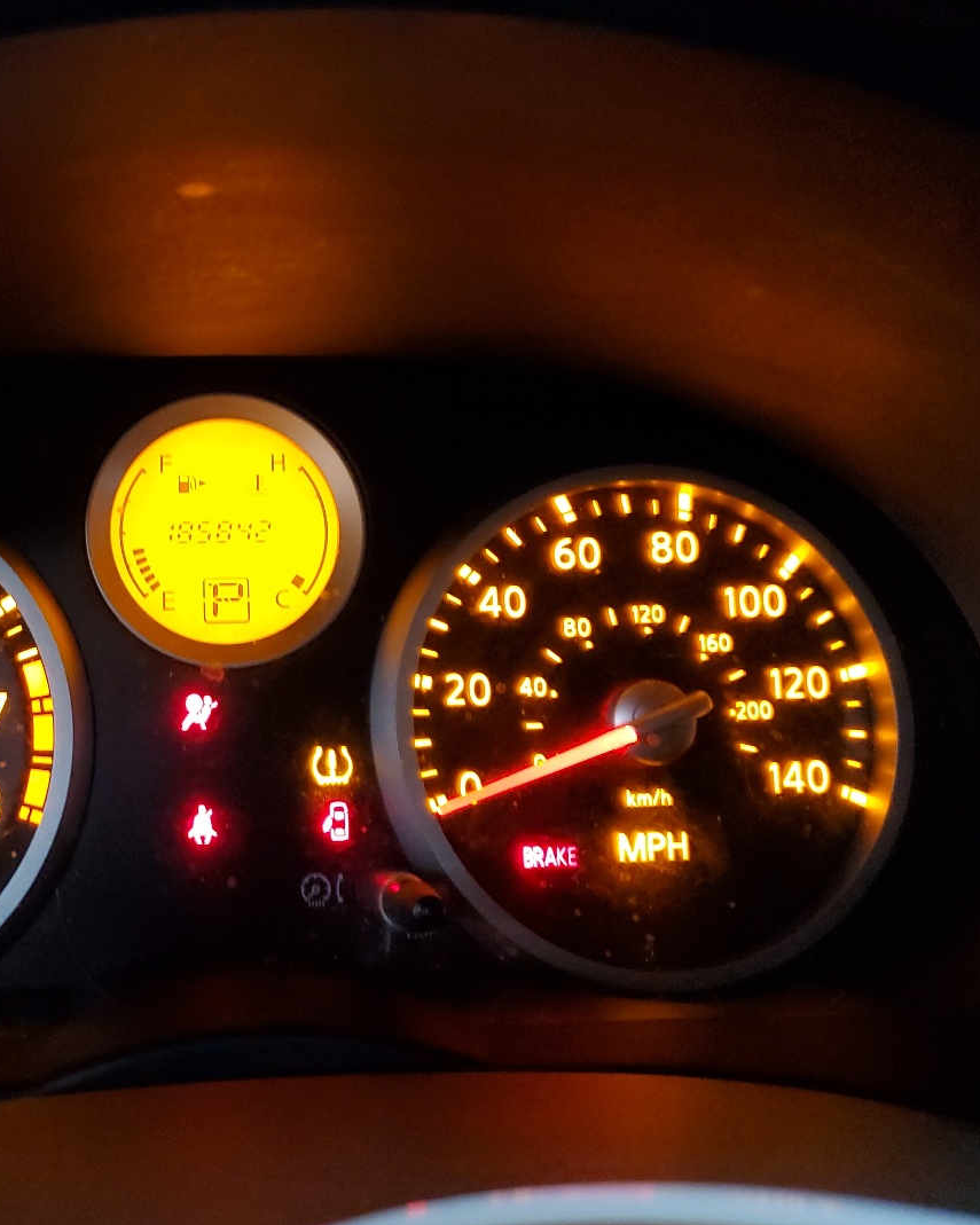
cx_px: 232
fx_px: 1378
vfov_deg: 47.9
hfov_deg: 38.0
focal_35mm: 38
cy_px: 604
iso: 325
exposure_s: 1/40
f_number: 1.5
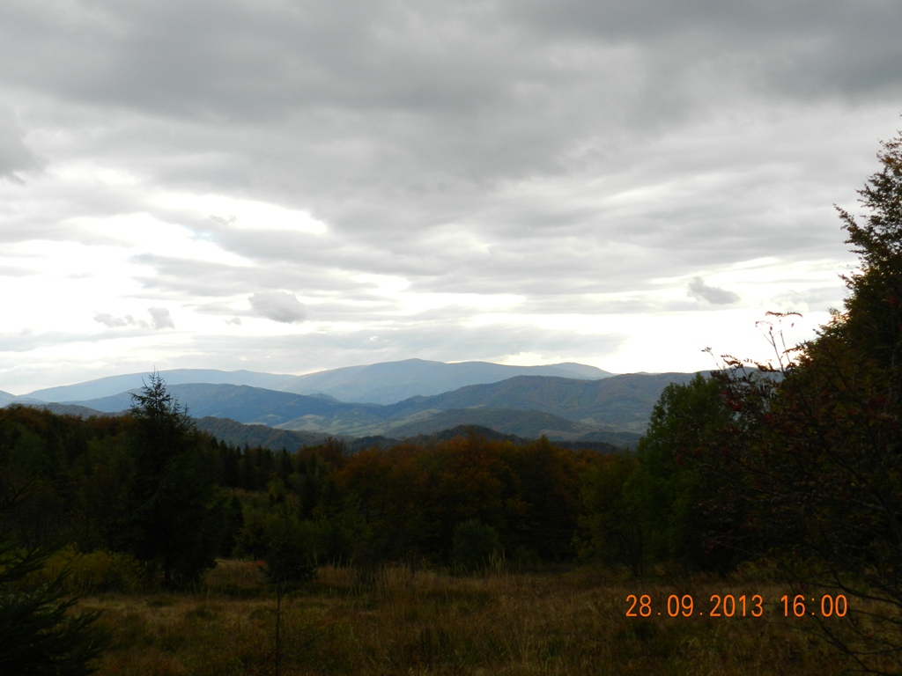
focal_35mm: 38
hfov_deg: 49.0
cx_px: 451
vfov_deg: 37.7
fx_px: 990
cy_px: 338
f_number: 4
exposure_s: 1/320
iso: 160
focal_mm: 6.7
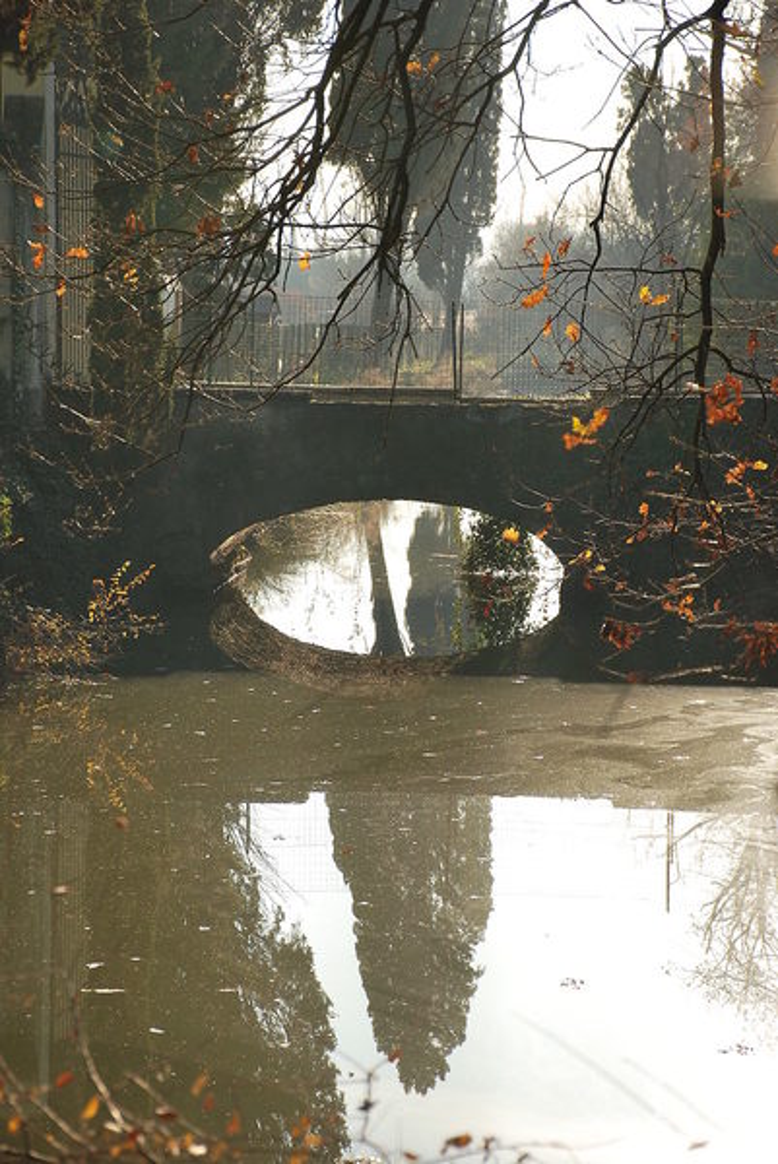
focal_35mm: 120
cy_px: 582
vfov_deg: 17.0
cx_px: 389
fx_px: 3883
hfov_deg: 11.4
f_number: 8
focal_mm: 80
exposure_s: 1/160
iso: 100
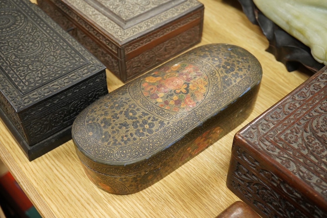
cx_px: 164
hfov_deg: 43.6
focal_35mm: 45
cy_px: 109
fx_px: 409
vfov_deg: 29.9
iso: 2500
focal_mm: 30
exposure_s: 1/160
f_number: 7.1
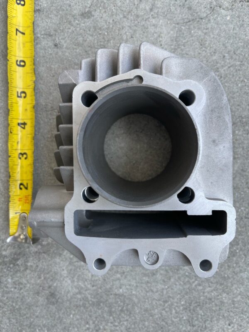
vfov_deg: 67.3
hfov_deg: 53.1
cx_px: 124
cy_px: 166
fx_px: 249
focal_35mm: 26
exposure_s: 1/403
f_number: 1.6
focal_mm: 5.1
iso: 32
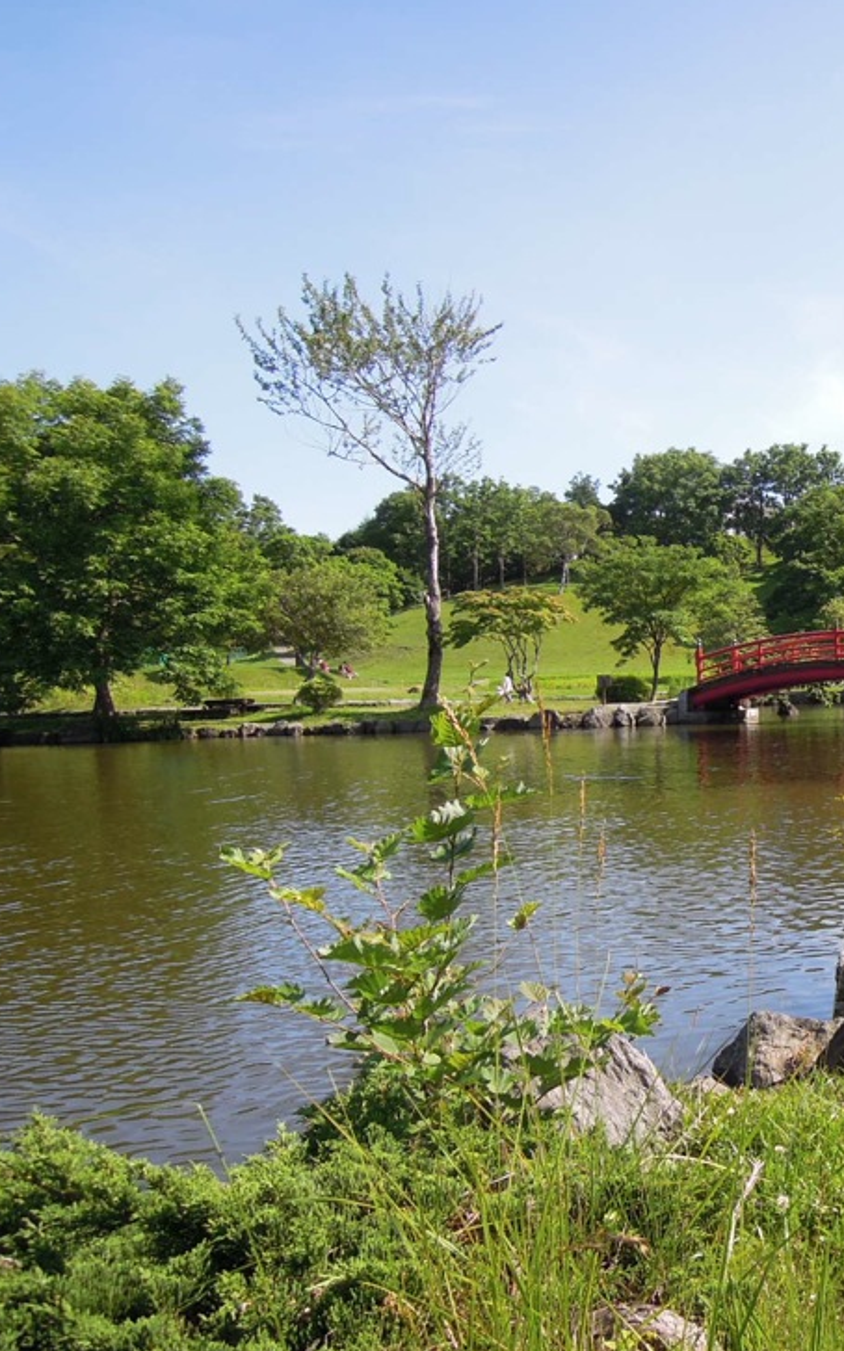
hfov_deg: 32.4
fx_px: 1289
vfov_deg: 55.3
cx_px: 900
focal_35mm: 35
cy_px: 689
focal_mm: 4.3
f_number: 2.8
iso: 160
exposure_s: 1/1250
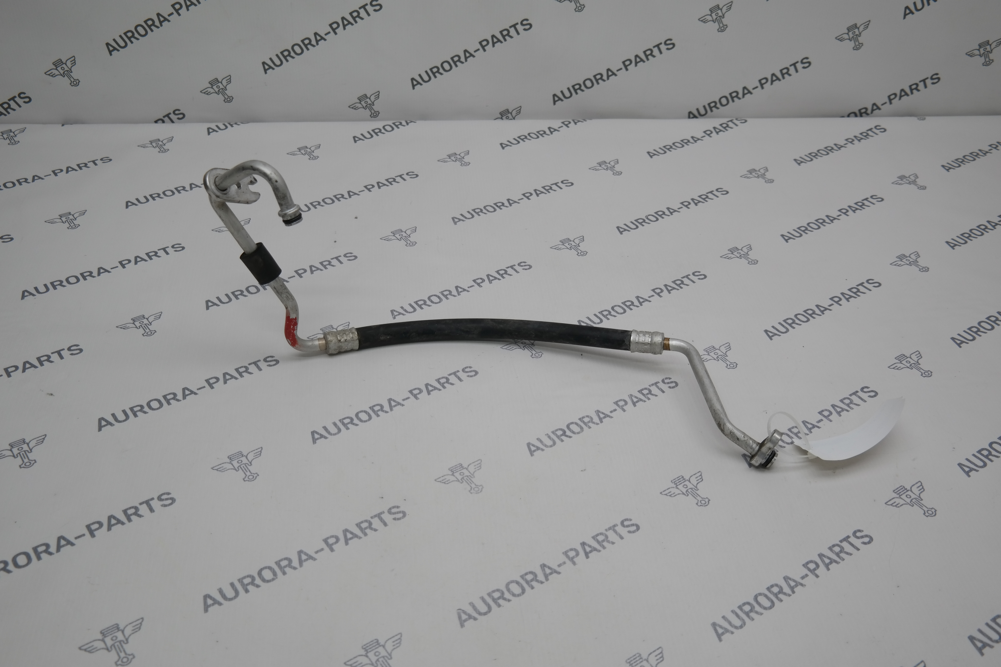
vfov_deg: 35.1
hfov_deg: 50.7
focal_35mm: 38
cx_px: 500
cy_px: 334
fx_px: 1057
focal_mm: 25
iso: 100
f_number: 4
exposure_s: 1/100
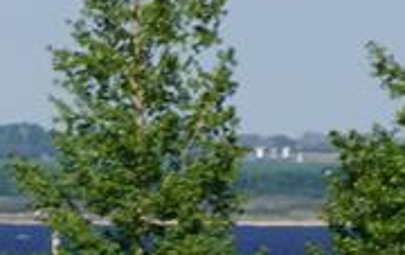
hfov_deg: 1.8
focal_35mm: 1173
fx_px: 12962
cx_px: -452
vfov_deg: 1.1
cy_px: 230
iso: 100
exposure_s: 1/320
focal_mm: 135
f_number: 9
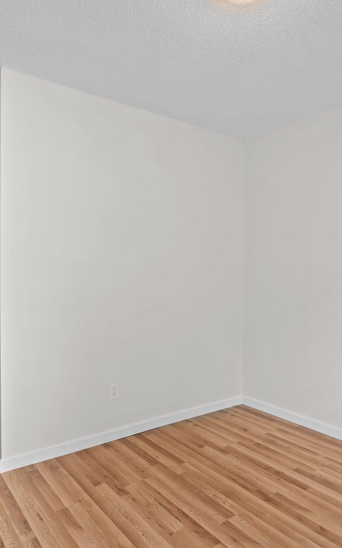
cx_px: 215
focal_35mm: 25
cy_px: 269
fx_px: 373
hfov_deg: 48.8
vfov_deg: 72.5
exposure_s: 1/13
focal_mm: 16
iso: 320
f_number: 4
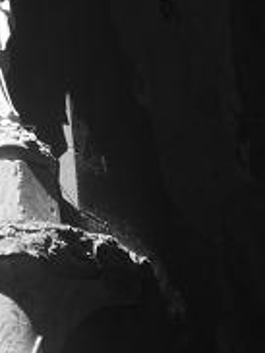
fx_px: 1625
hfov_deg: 9.2
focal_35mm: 159
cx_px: -40
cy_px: -22
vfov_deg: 12.3
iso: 80
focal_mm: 10
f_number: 4.9
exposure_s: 1/160
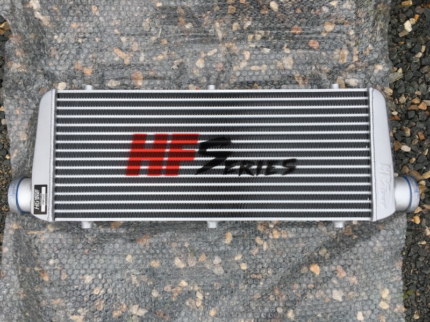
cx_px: 215
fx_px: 360
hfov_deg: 61.7
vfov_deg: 48.2
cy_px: 161
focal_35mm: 29
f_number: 2.2
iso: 40
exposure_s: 1/100
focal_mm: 4.15
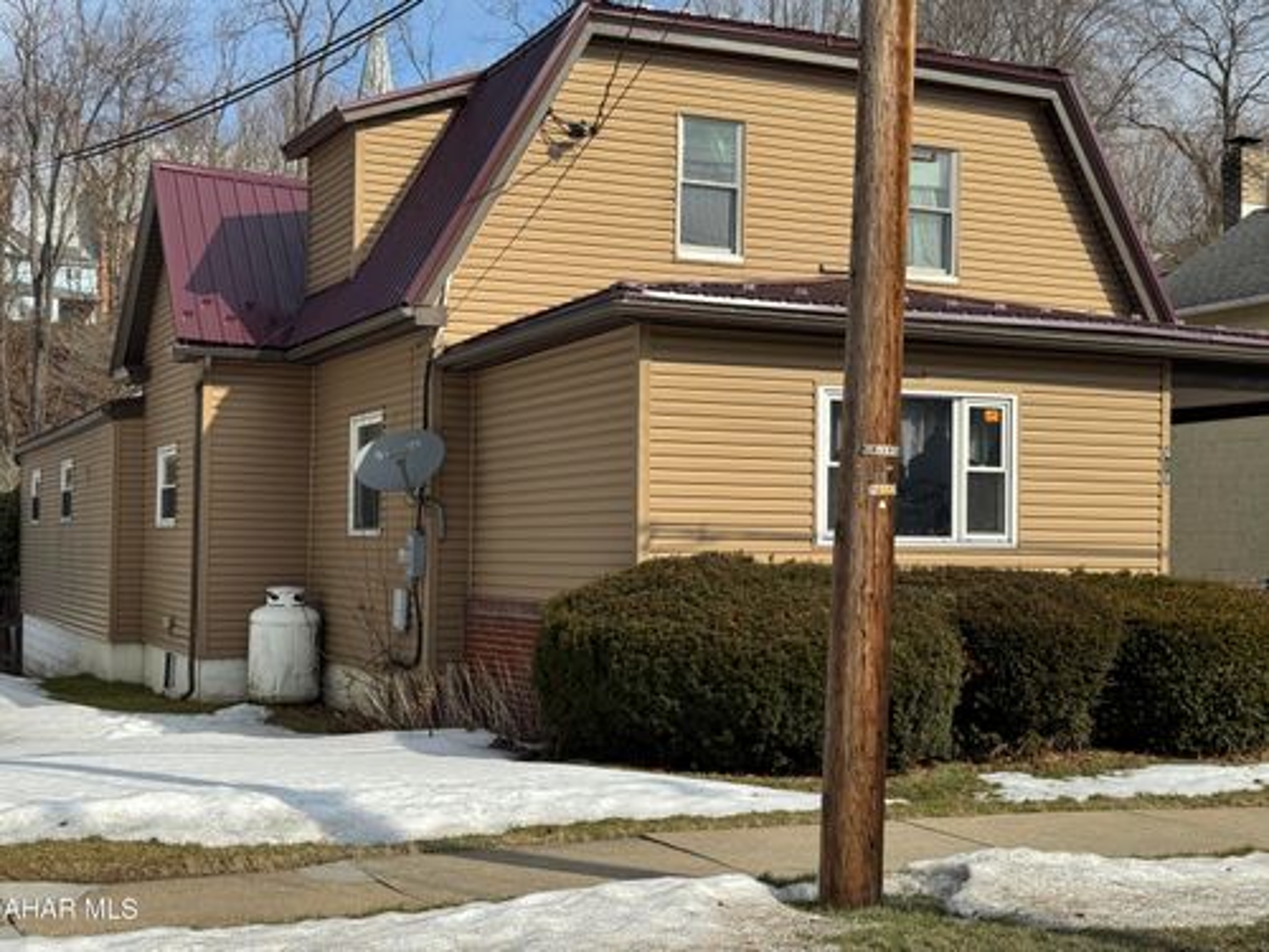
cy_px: 476
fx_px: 1760
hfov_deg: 39.7
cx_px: 634
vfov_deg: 30.3
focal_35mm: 48
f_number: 1.78
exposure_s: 1/5376
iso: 64
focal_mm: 6.76
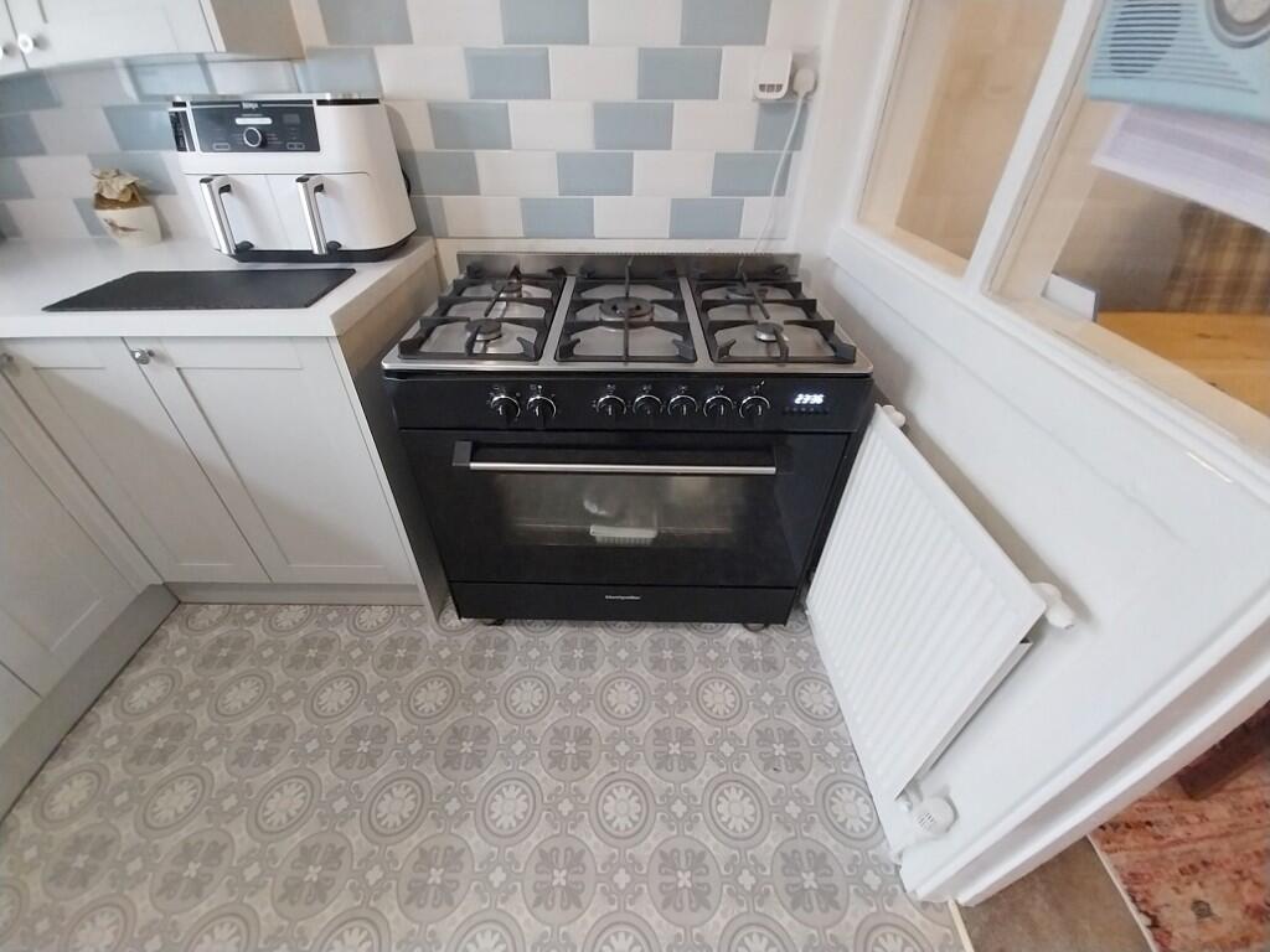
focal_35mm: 13
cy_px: 476
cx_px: 635
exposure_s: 1/25
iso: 252
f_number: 2.2
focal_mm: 1.13
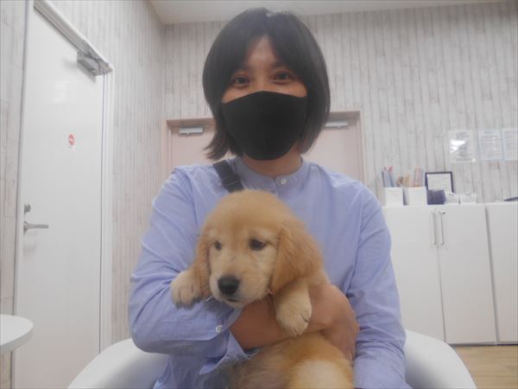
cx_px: 259
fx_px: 389
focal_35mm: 26
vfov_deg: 53.1
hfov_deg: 67.3
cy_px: 194
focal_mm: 4.6
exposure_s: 1/30
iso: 140
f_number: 3.2
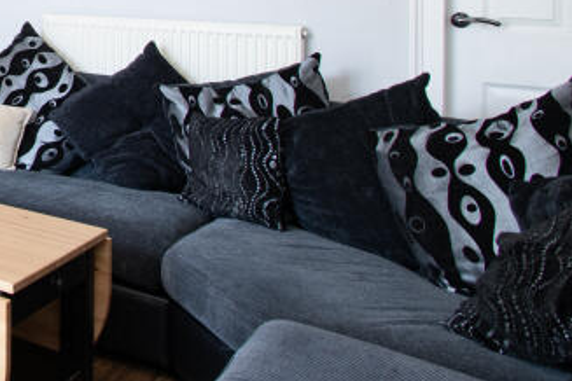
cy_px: -70
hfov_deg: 29.7
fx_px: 747
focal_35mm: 47
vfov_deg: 25.8
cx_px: -238
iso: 320
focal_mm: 10
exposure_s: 1/8
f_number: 8
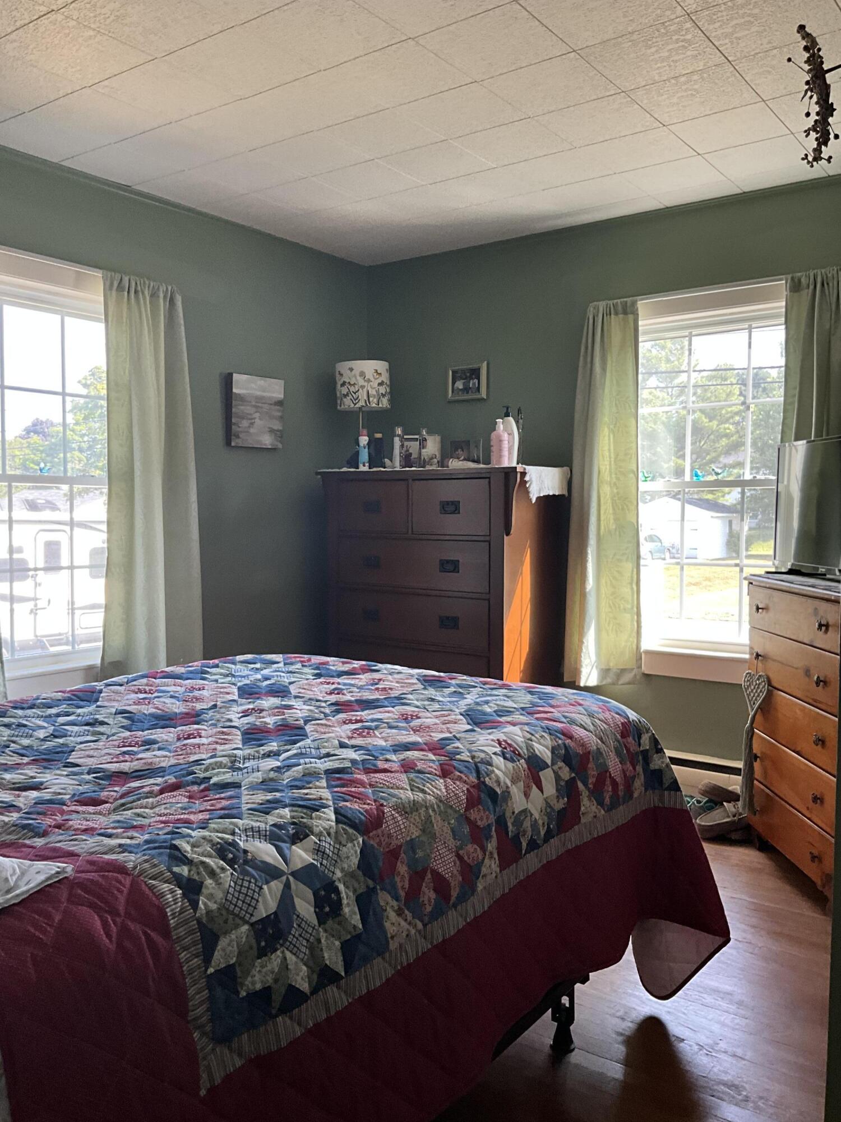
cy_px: 561
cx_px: 420
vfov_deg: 61.7
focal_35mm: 29
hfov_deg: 48.2
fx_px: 939
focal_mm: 3
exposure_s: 1/97
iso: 64
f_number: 1.8
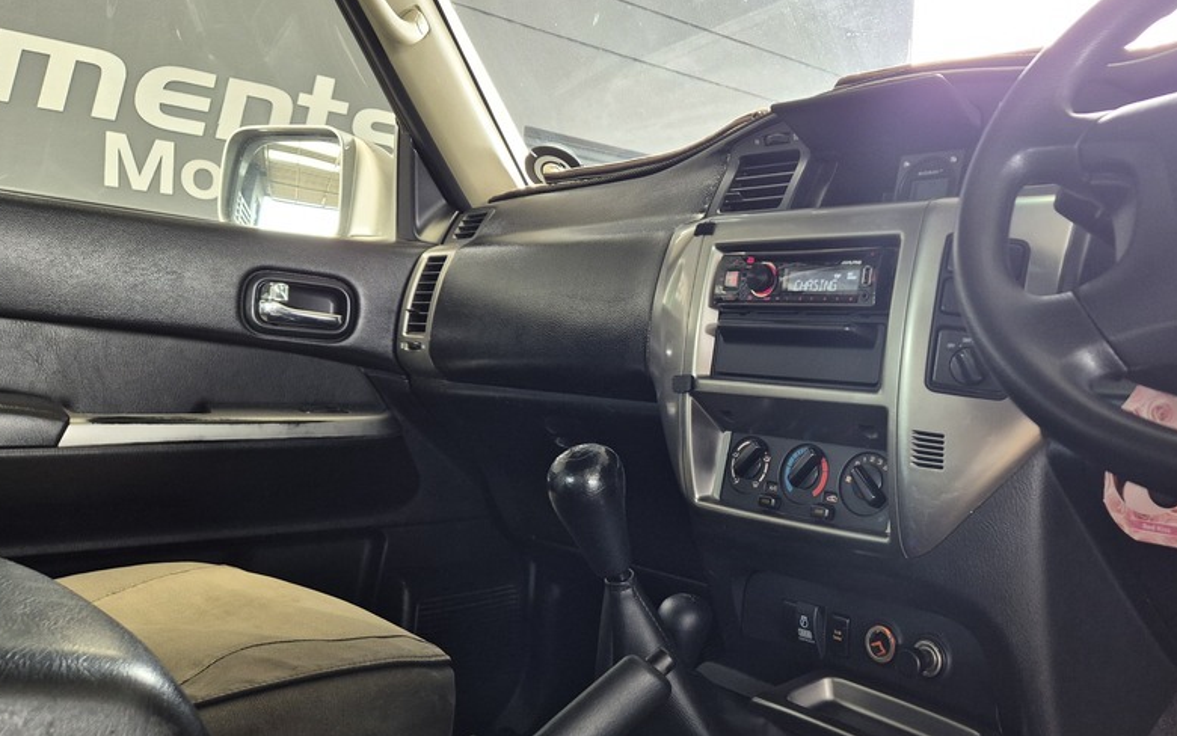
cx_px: 750
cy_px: 377
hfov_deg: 58.7
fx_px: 1027
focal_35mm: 32
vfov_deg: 39.5
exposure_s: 1/100
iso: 320
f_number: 1.8
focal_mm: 5.4
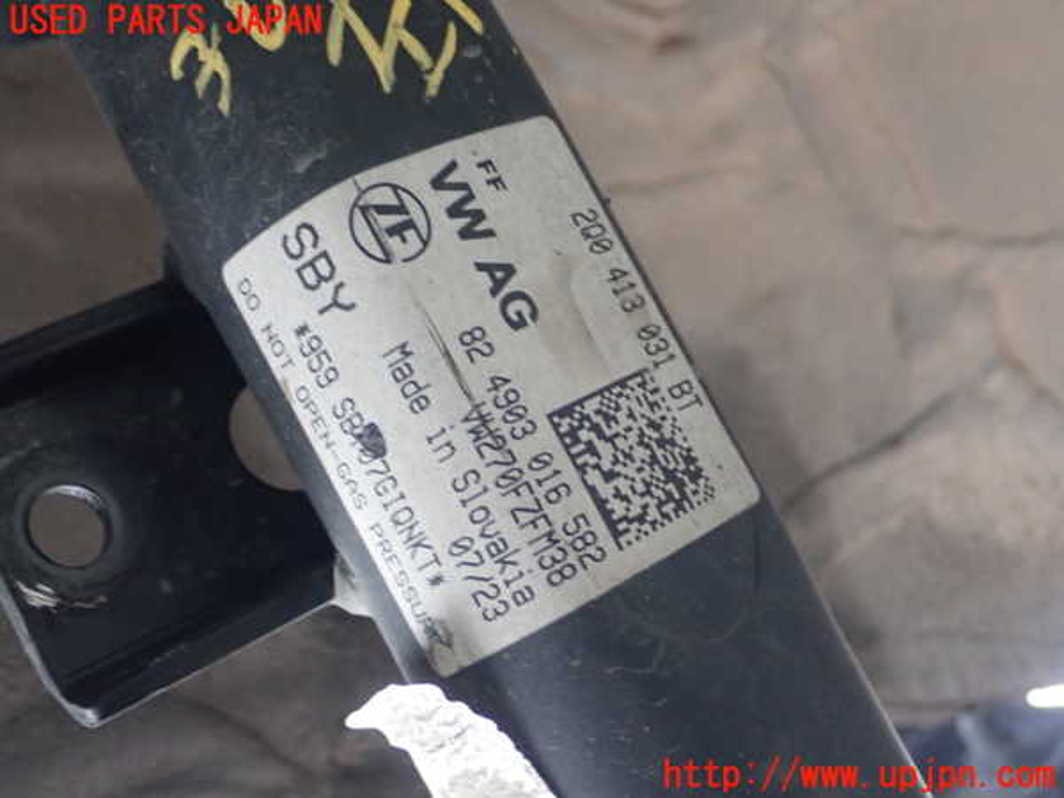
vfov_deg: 27.5
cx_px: 532
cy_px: 399
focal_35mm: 53
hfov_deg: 36.2
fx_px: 1629
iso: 500
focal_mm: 9.61
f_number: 3.4
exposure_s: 1/50
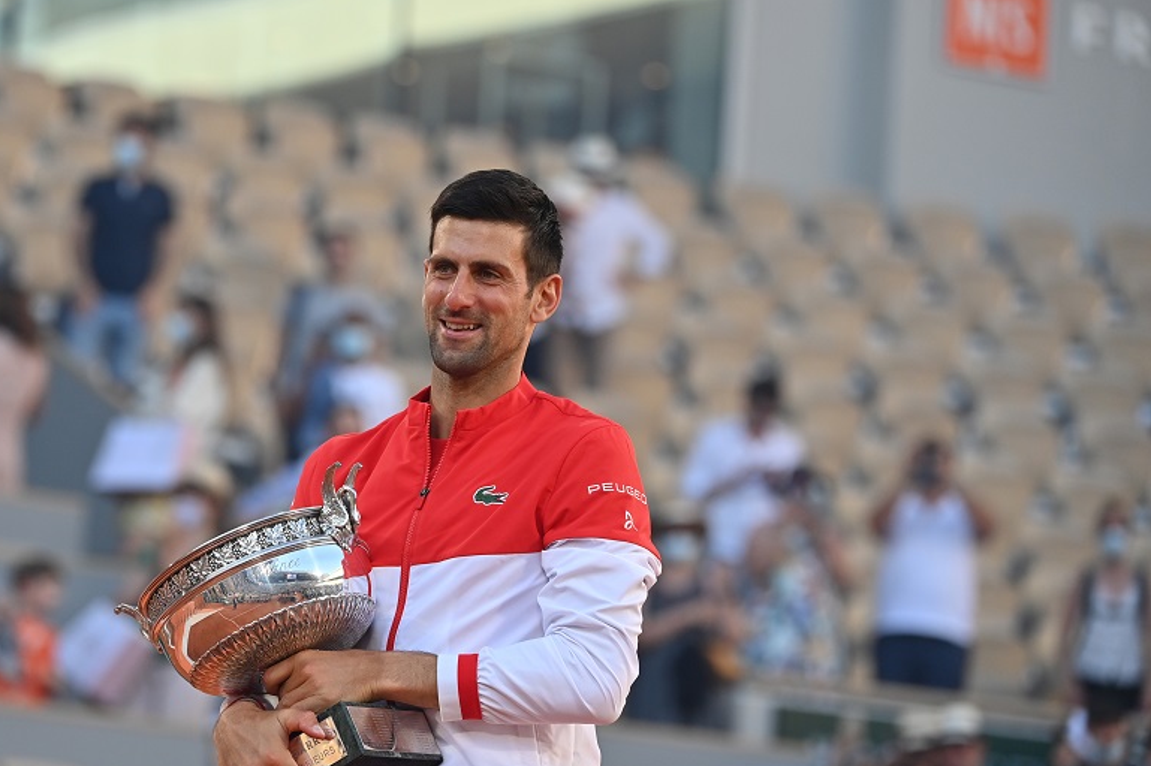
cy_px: 389
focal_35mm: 234
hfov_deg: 8.8
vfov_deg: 5.9
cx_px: 440
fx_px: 7478
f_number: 4
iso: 800
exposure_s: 1/1600
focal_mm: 180
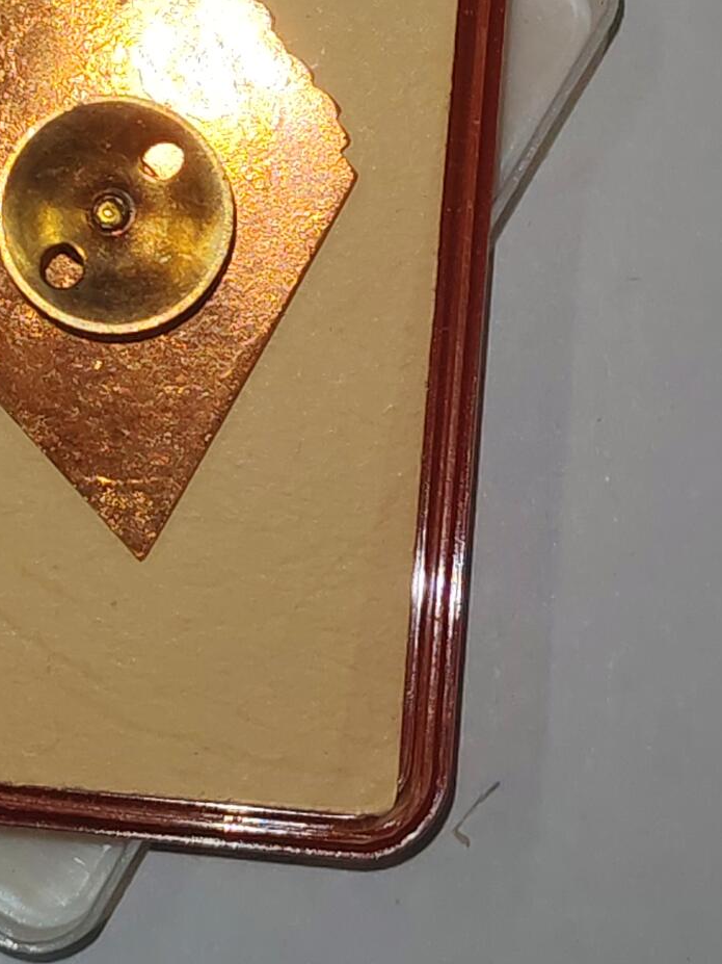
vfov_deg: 14.8
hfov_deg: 11.1
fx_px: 3672
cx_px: 25
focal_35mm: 132
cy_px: 170
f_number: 1.95
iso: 50
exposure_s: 1/100
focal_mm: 5.52
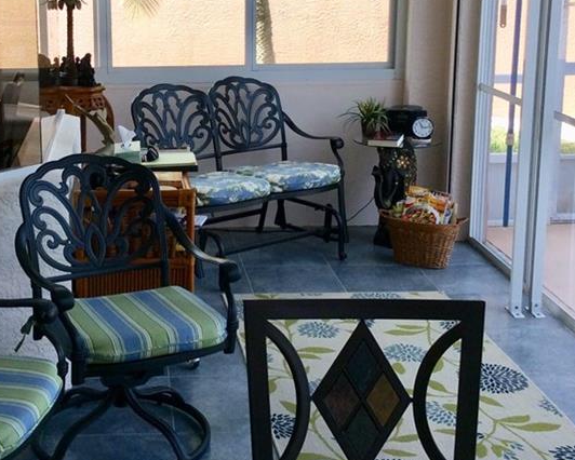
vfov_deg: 25.2
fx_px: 1021
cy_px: 146
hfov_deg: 31.1
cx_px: 176
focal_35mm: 60
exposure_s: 1/120
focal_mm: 3.3
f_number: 2.4
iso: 32
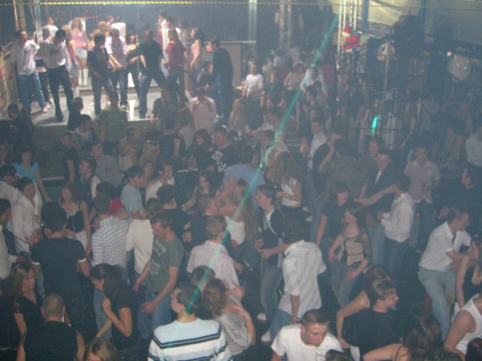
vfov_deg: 37.7
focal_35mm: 38
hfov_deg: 49.0
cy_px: 180
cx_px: 241
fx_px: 529
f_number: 2.8
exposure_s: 1/60
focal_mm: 7.9
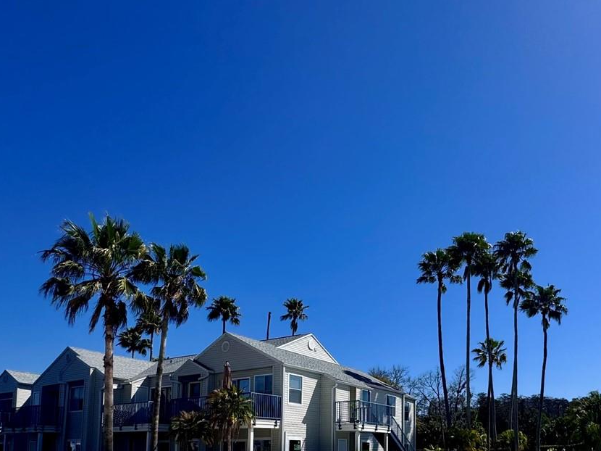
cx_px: 390
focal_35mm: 27
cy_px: 410
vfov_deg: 46.1
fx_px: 469
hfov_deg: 64.0
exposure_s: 1/3906
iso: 50
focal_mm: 2.22
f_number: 2.2
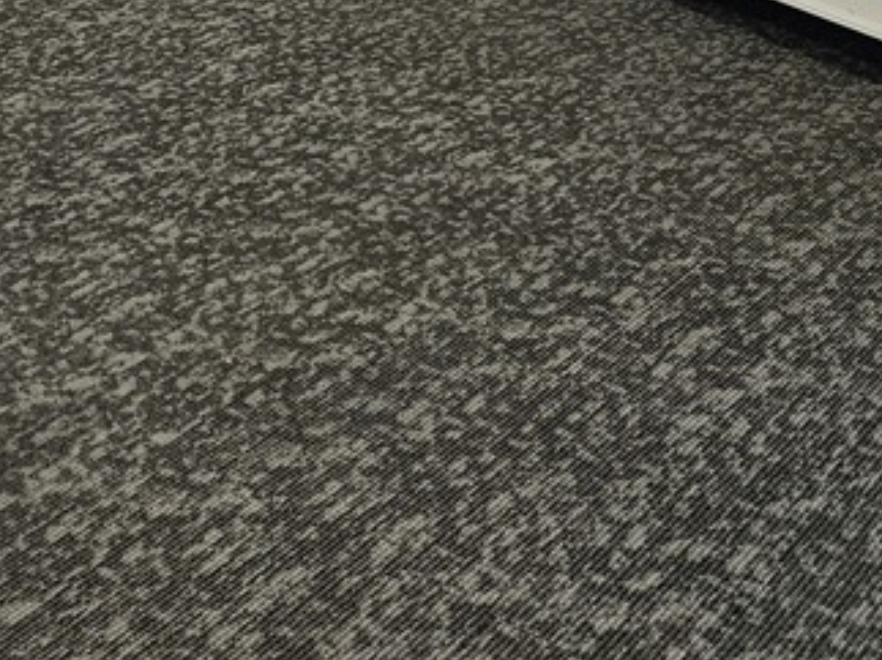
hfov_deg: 23.9
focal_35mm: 73
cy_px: -333
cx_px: -218
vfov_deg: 18.0
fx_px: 1859
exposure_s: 1/120
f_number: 1.8
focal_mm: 5.4
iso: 200
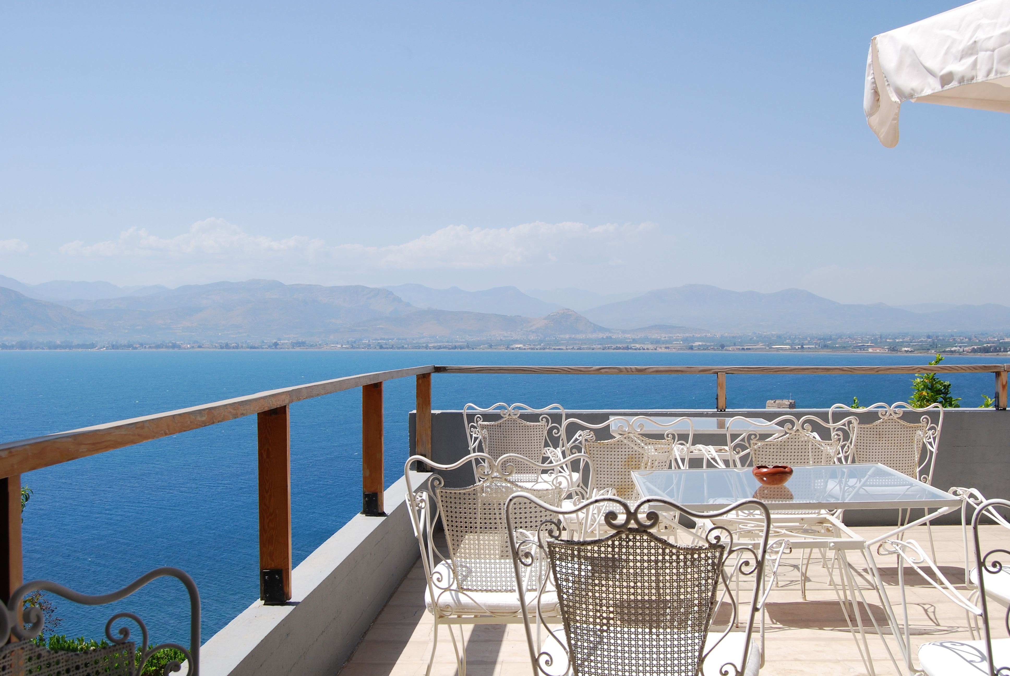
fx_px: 1095
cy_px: 338
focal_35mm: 39
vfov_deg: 34.3
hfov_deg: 49.5
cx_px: 505
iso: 140
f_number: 10
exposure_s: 1/250
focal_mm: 26
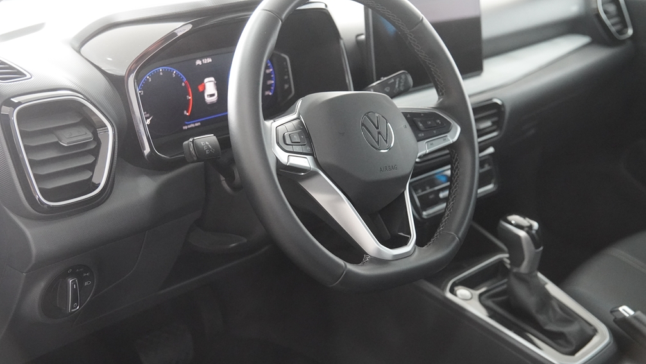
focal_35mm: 50
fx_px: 849
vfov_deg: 24.2
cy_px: 154
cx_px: 323
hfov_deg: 41.7
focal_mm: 31
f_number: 2.8
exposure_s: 1/160
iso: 4000
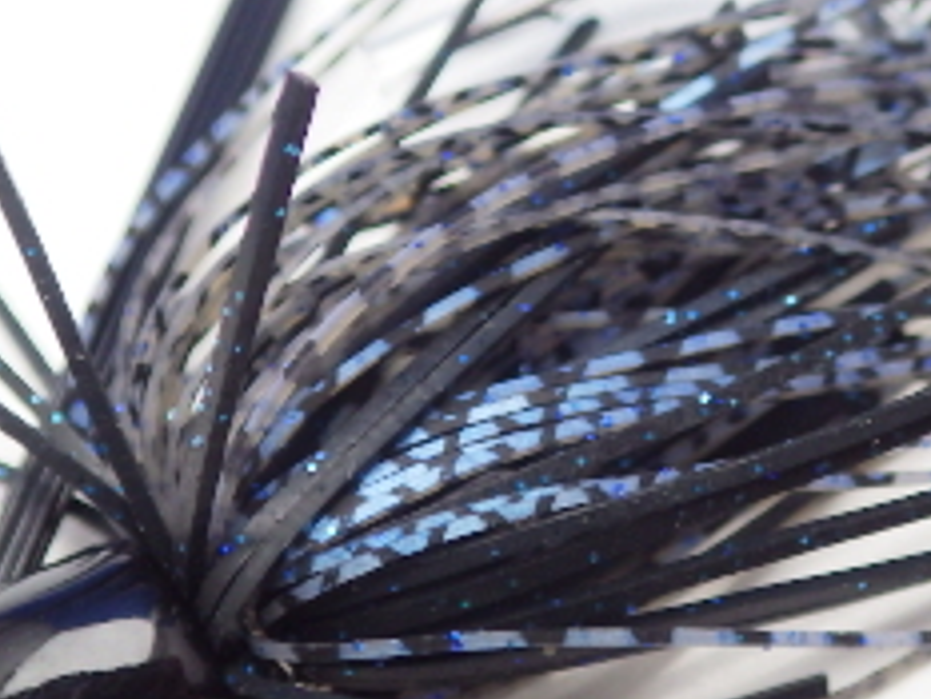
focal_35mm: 85
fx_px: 2287
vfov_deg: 17.4
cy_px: 355
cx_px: 627
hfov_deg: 22.9
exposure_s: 1/45
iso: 250
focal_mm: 5.5
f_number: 2.3
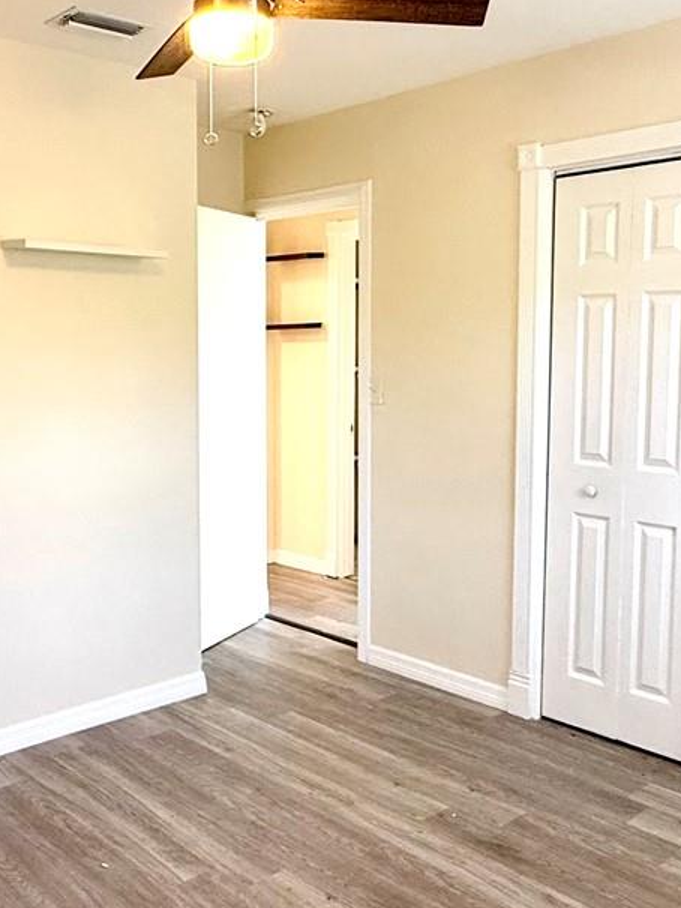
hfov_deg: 38.4
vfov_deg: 50.1
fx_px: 970
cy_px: 416
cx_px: 258
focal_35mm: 37
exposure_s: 1/99
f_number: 2.2
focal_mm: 2.22
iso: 250
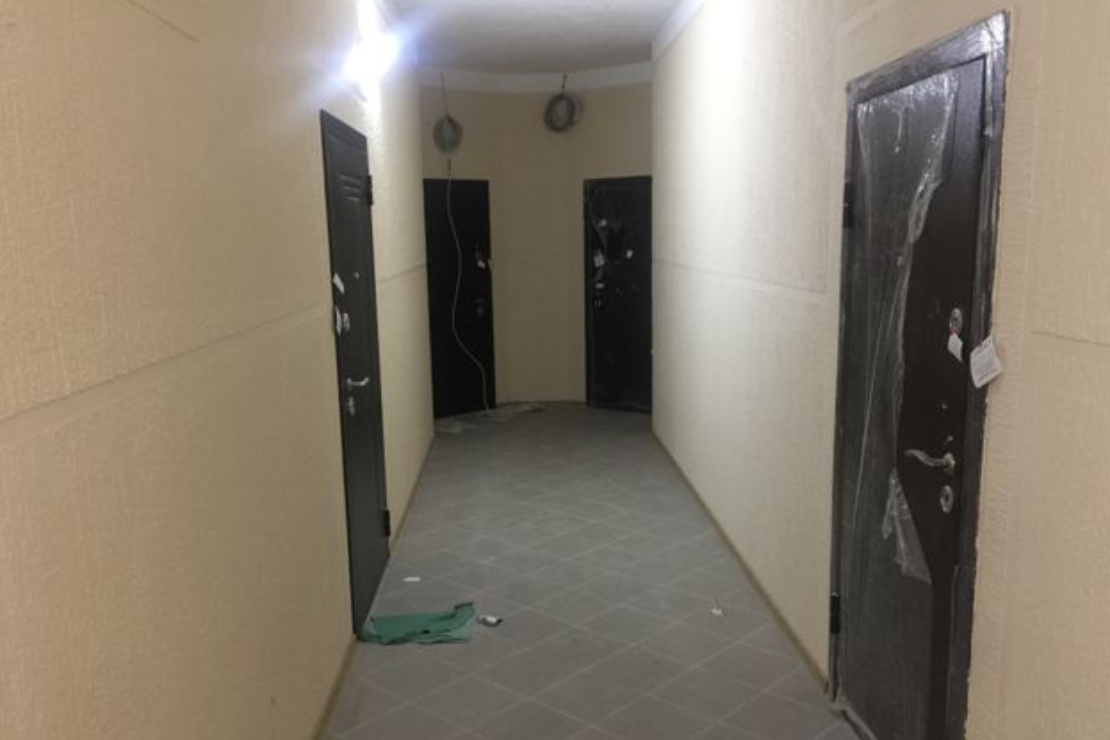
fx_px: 956
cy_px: 414
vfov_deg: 42.2
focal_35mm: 31
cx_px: 551
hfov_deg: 60.3
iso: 100
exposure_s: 1/17
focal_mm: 4.15
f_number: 2.2
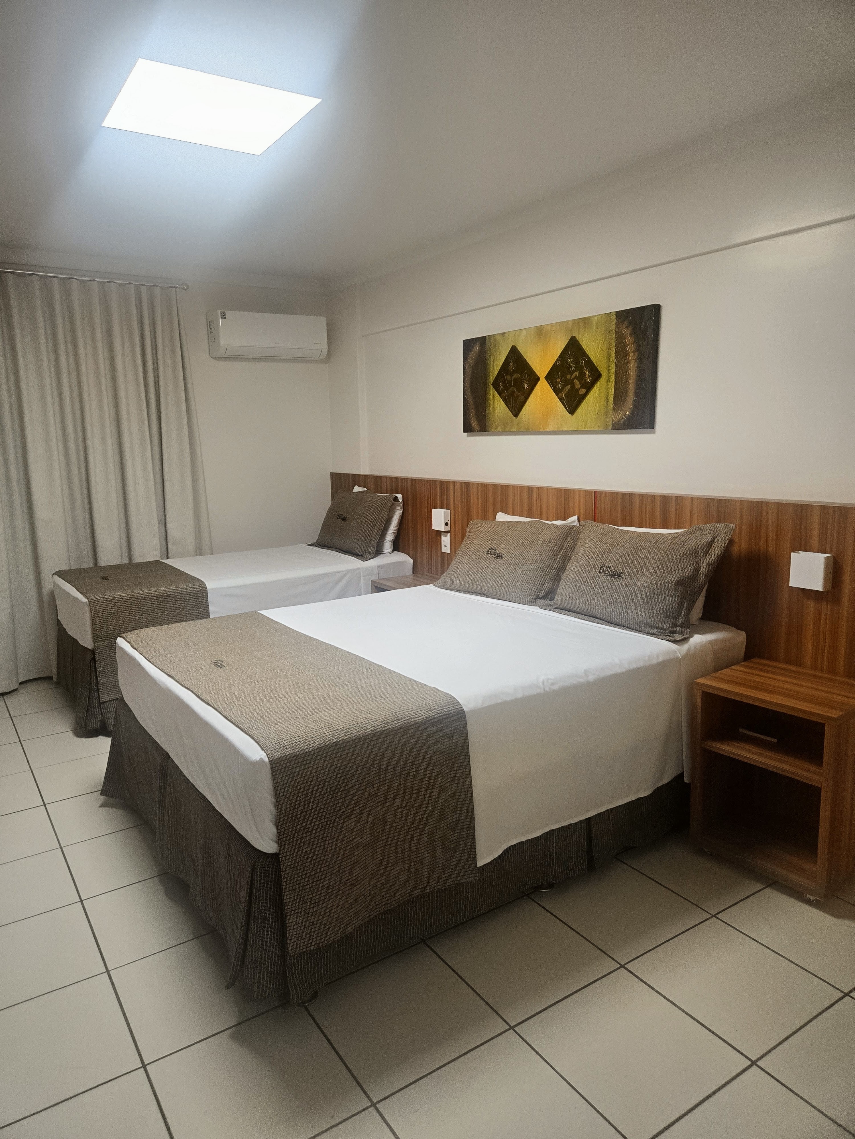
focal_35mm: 23
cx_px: 428
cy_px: 570
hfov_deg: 58.9
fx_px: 757
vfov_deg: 73.9
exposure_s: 1/180
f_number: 1.8
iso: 200
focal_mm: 5.4
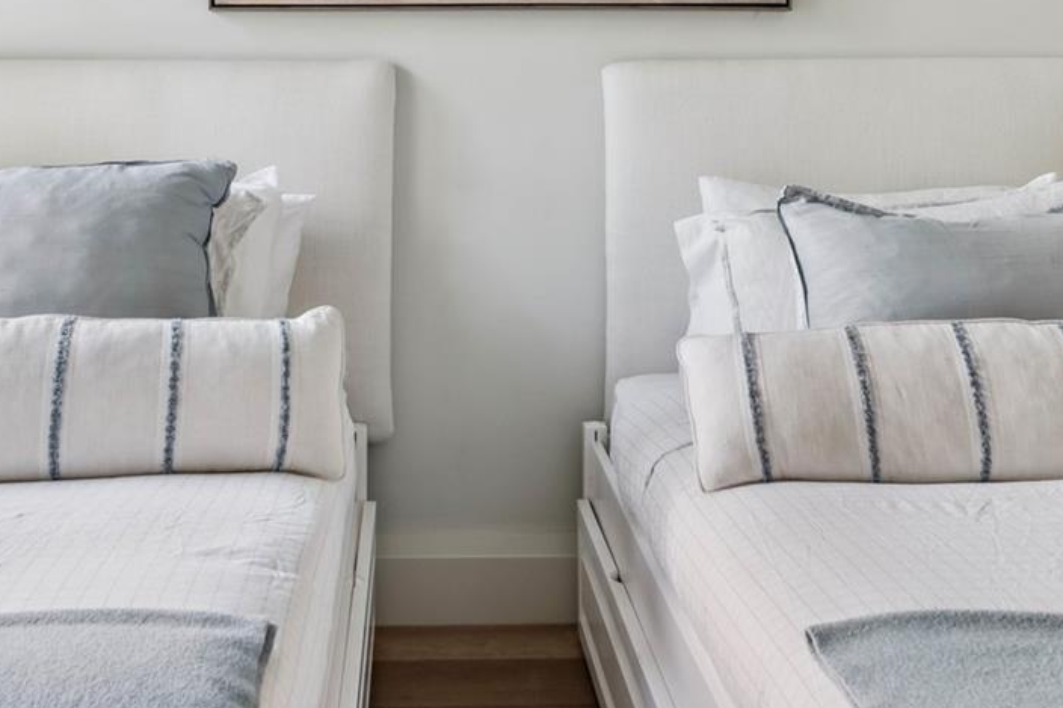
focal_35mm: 50
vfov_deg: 26.2
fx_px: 1476
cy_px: 95
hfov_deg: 39.6
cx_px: 473
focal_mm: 22
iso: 400
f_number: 9
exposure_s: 1/20
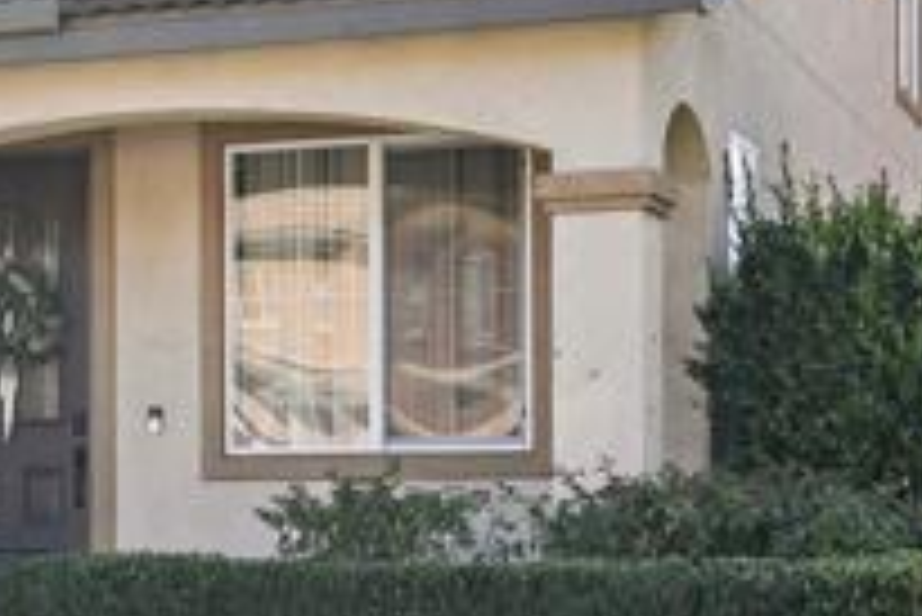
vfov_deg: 13.6
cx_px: -27
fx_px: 2563
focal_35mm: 100
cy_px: 101
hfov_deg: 19.7
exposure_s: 1/125
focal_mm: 32
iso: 100
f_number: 10
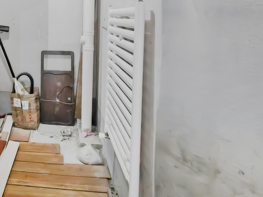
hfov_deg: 59.6
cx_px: 38
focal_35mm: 26
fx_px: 198
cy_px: 17
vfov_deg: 47.3
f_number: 2
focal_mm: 1.82
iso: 3200
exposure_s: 1/17
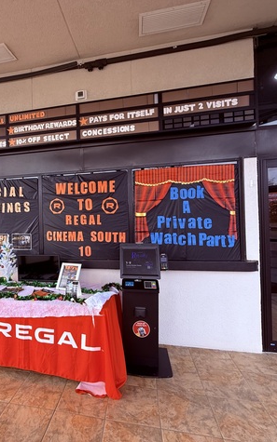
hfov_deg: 57.9
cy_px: 221
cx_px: 85
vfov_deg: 85.1
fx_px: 241
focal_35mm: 20
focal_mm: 2.22
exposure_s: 1/99
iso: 64
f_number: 2.2
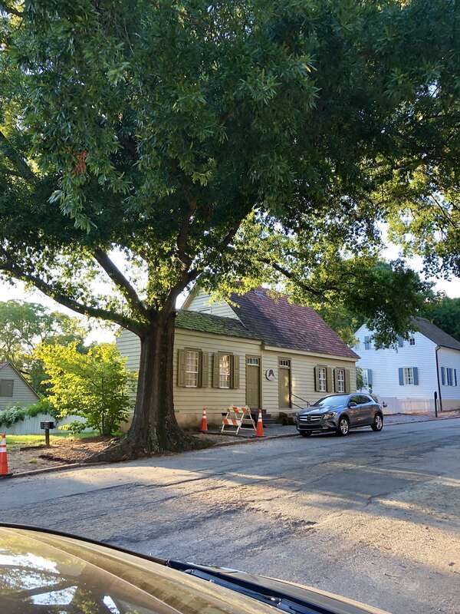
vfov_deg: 63.4
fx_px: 496
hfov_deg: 49.7
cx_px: 230
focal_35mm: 28
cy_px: 307
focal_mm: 3.99
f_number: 1.8
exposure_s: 1/120
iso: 40
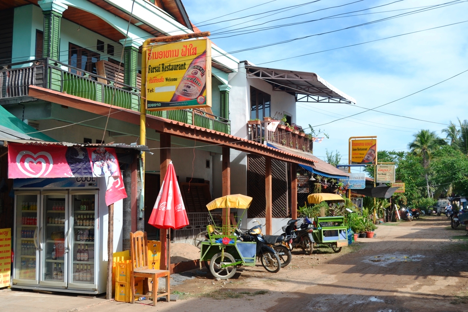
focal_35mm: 39
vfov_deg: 34.2
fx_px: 507
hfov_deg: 49.6
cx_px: 234
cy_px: 156
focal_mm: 26
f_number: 7.1
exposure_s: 1/200
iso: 100
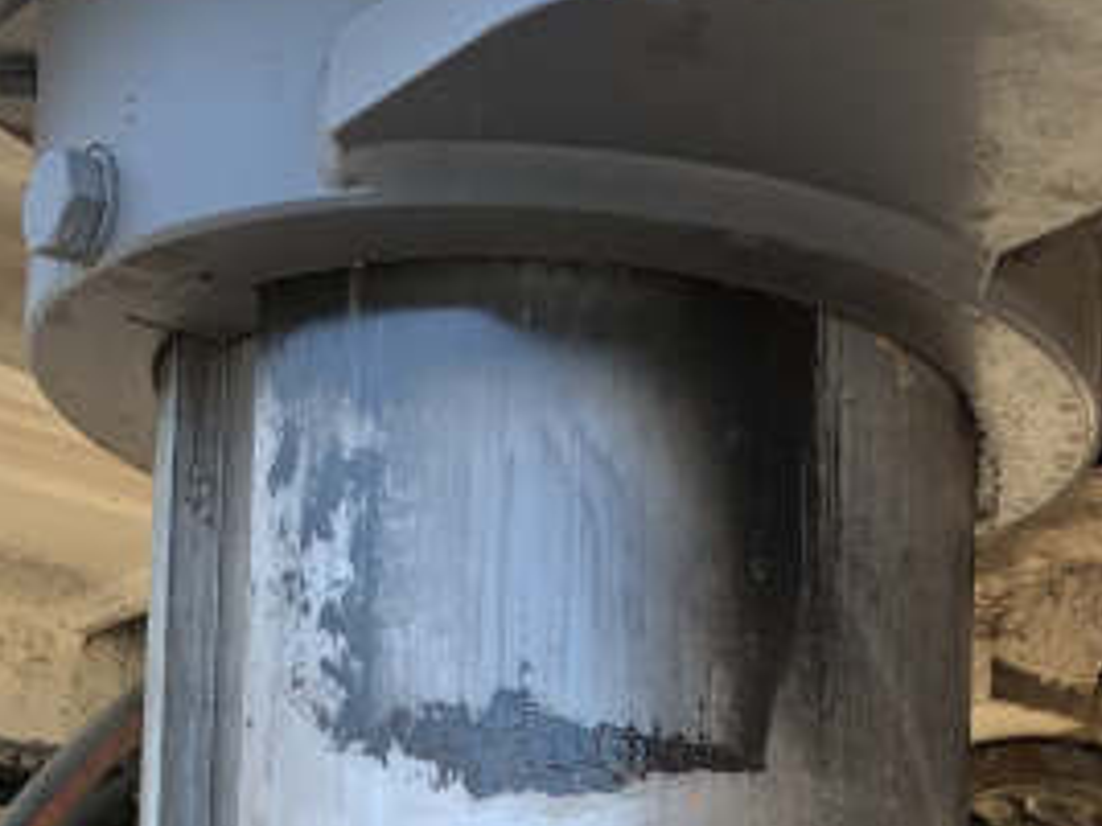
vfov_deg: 14.1
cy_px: 1315
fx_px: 3088
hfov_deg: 19.7
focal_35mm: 97
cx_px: 1057
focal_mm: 4.25
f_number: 1.8
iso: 25
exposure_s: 1/144
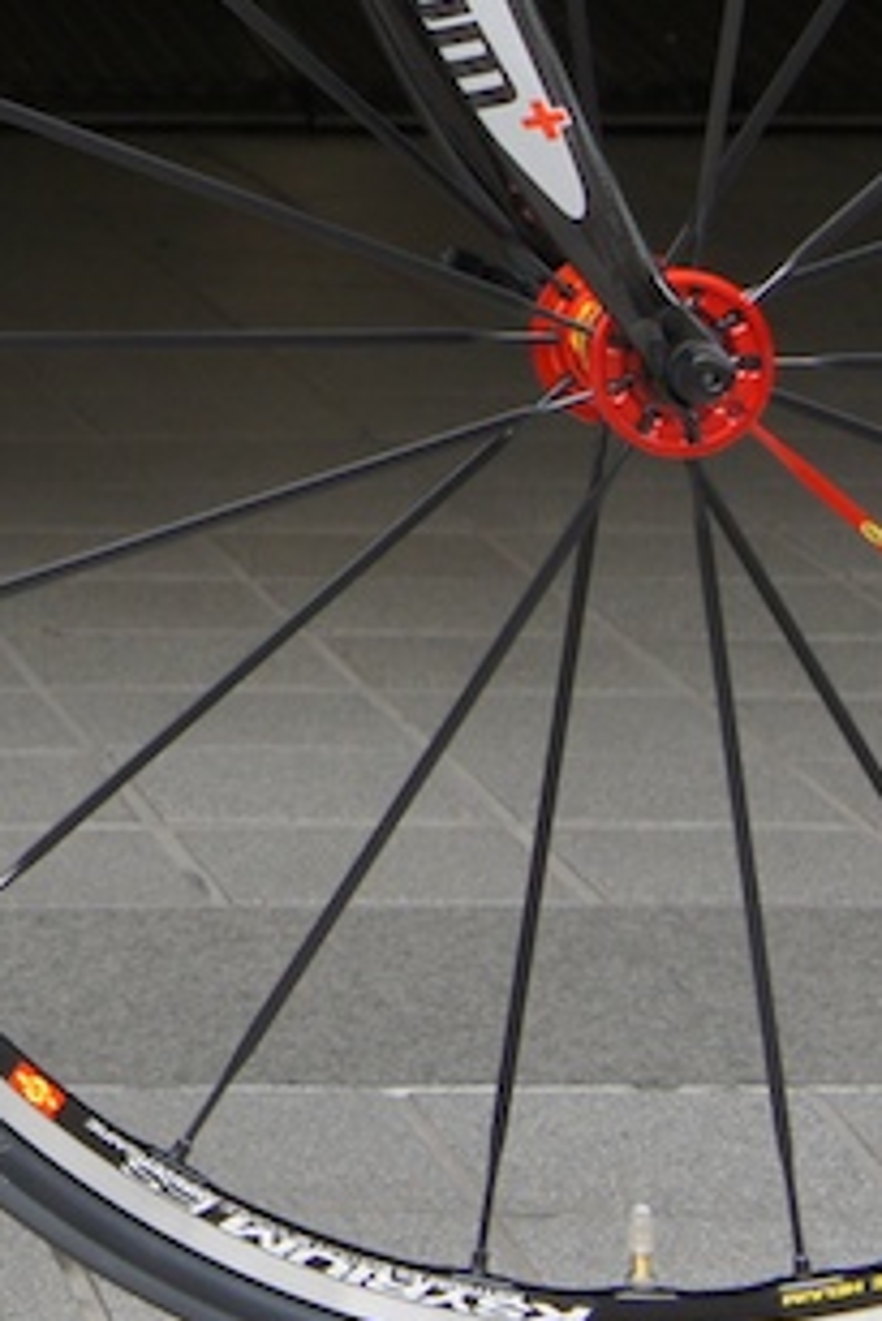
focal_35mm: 200
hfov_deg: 6.7
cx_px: -830
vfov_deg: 10.1
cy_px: -215
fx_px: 7341
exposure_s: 1/80
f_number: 5.6
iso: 200
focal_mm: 32
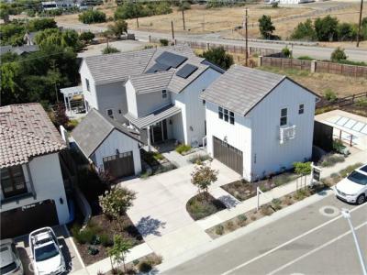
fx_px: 392
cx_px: 184
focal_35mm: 37
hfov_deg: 50.1
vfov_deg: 38.7
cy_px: 138
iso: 200
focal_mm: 6.35
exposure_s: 1/1600
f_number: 3.4
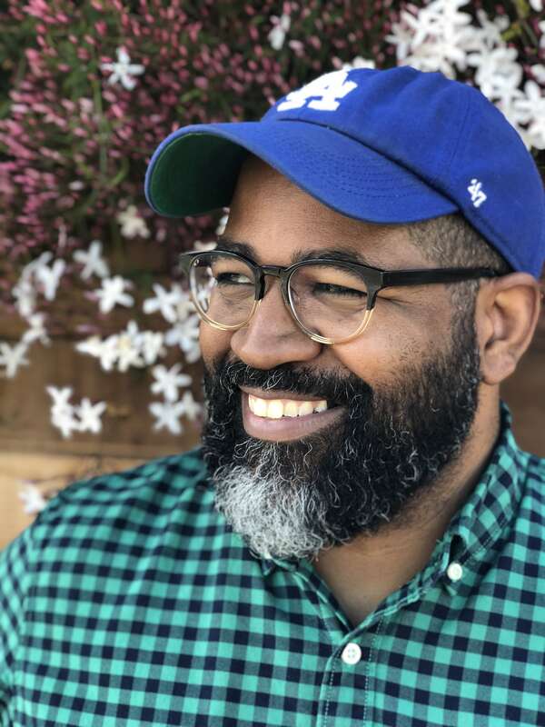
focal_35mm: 52
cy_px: 364
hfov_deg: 28.0
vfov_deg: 36.8
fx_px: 1092
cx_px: 272
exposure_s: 1/60
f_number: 2.4
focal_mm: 6
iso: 20
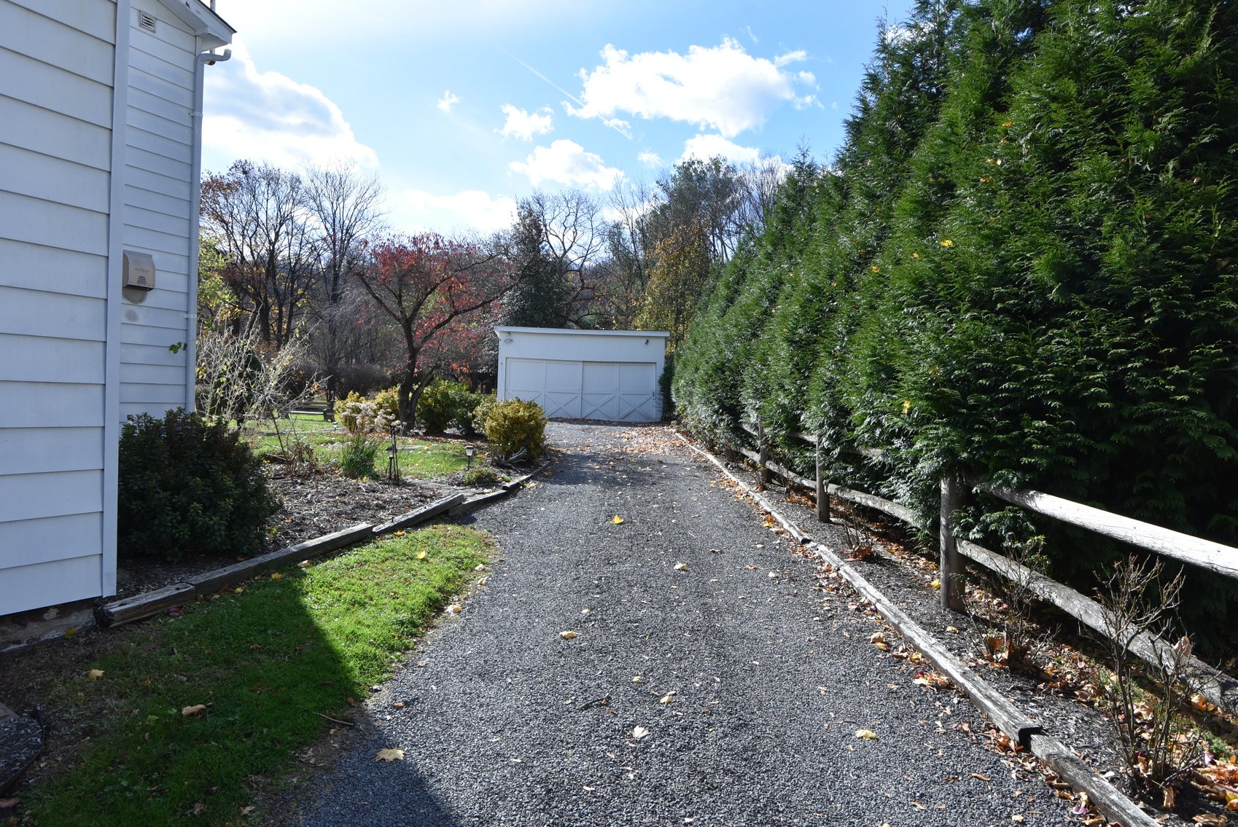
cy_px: 414
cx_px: 619
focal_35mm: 21
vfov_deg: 59.6
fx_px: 723
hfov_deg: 81.2
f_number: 8
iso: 400
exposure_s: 1/500
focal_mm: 14
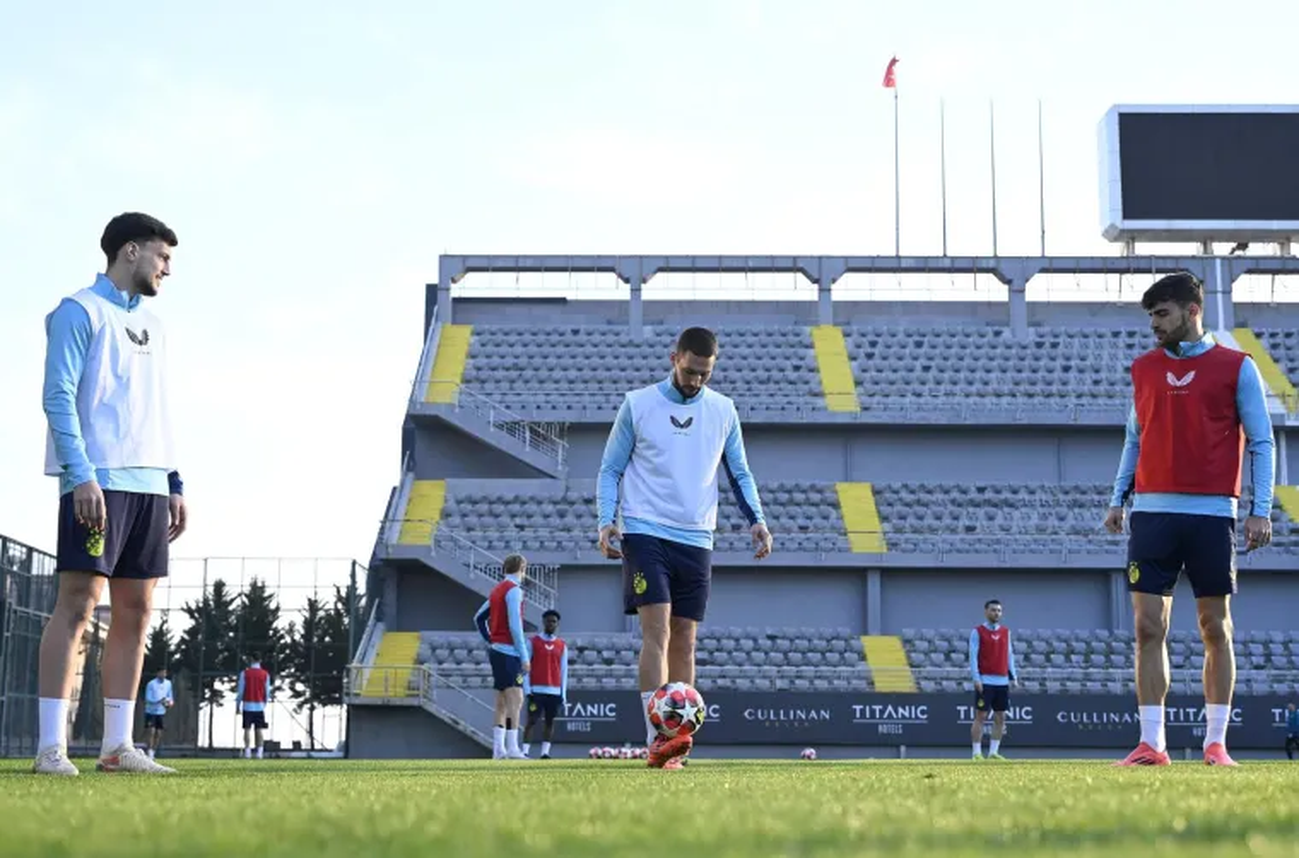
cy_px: 429
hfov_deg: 44.6
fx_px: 1583
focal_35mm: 44
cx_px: 650
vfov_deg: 30.3
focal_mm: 44
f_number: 4
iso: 640
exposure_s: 1/800
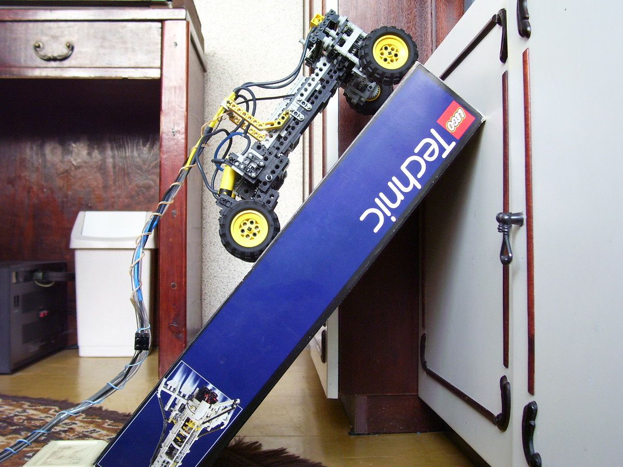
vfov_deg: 34.3
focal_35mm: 42
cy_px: 234
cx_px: 312
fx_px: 756
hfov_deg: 44.8
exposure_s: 1/4
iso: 160
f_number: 3
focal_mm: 7
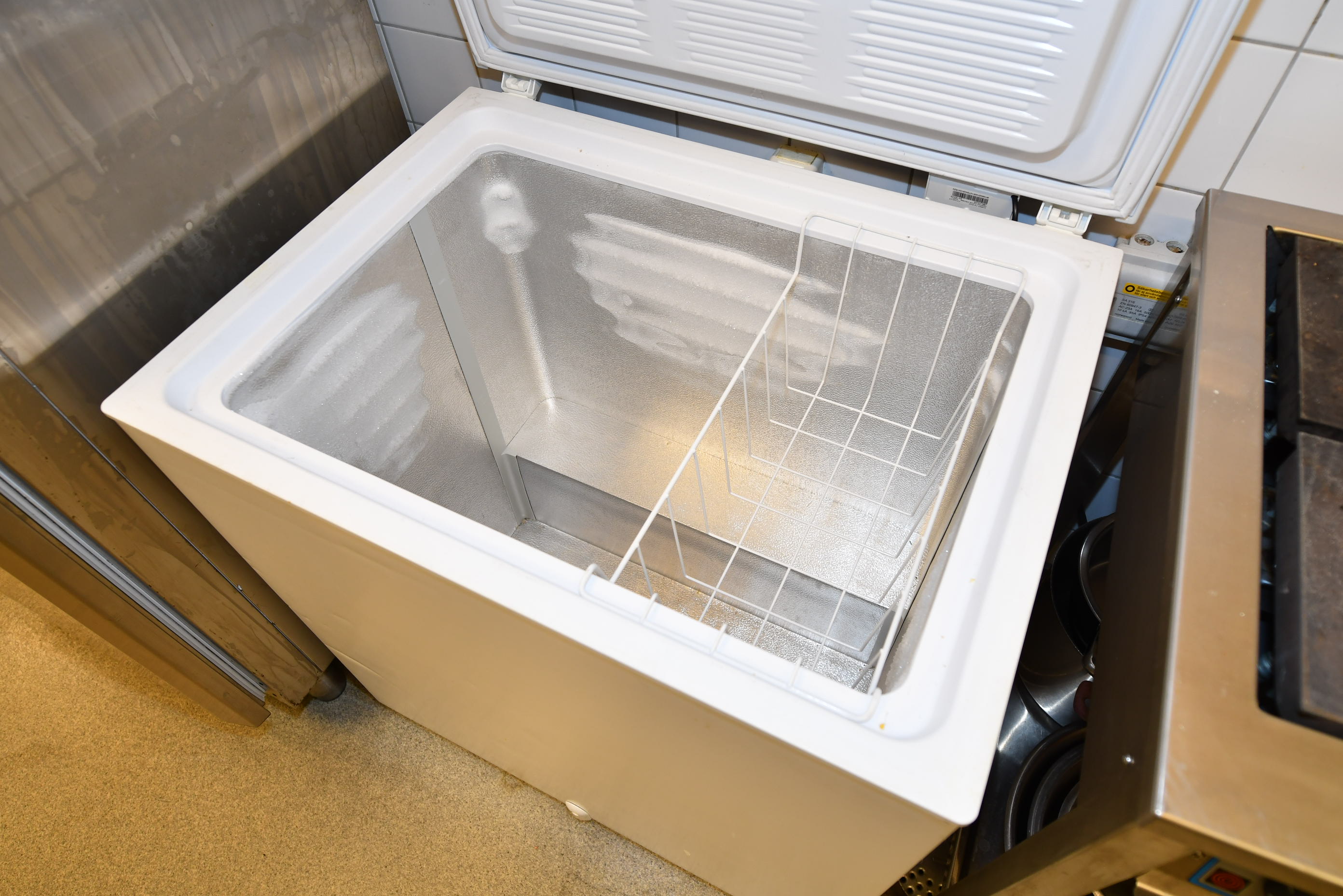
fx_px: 783
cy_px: 448
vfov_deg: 59.5
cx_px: 672
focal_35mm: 21
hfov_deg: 81.2
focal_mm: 14
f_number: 3.5
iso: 500
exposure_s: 1/125
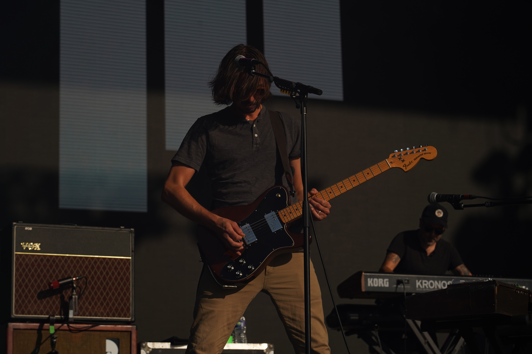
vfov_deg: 13.0
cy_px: 177
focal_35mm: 105
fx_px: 1552
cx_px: 266
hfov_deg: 19.5
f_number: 8
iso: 100
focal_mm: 105
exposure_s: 1/1000
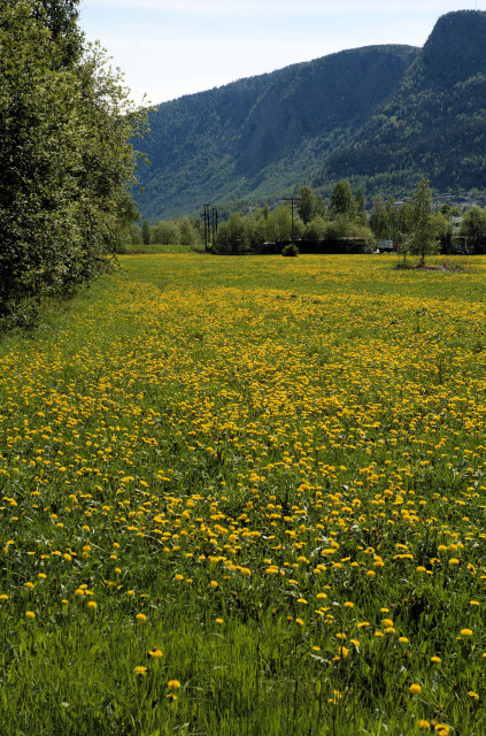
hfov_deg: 20.5
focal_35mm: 66
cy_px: 368
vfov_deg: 30.6
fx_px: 1344
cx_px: 243
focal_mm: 44
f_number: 9
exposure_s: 1/320
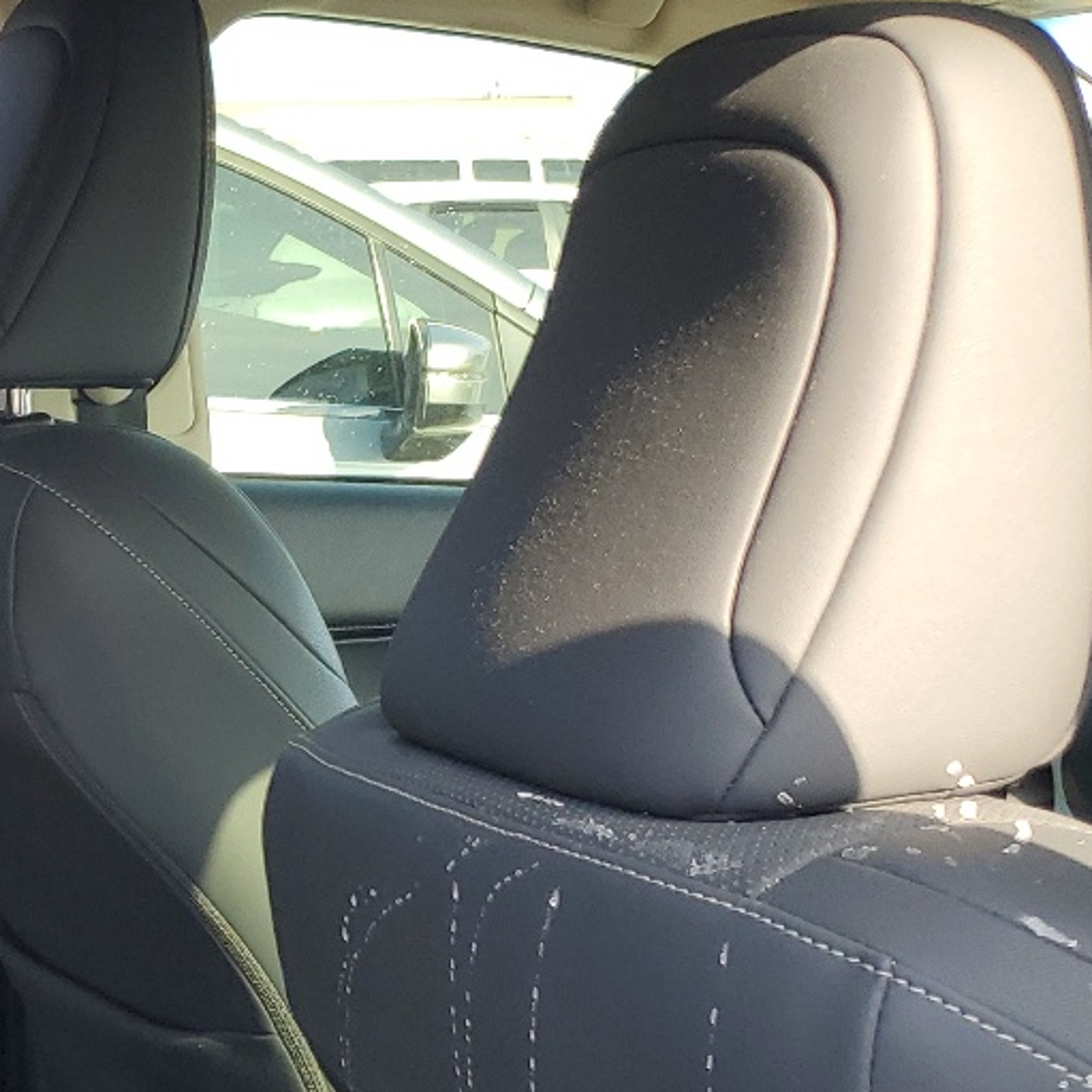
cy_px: 1190
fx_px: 2570
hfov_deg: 21.1
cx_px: -442
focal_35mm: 72
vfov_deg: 22.7
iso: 50
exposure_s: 1/222
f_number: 1.5
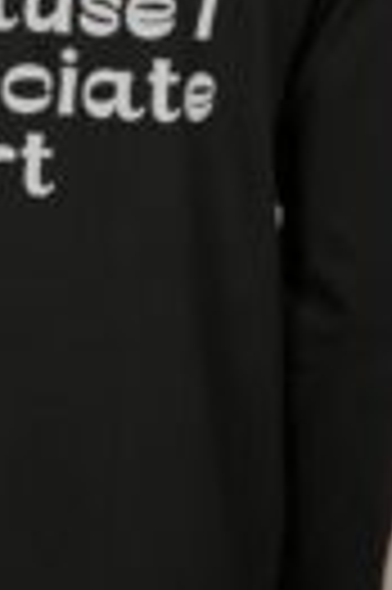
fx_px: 3275
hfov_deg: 6.8
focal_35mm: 200
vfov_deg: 10.2
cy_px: 32
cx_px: 23
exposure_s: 1/200
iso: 200
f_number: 2.8
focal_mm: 58
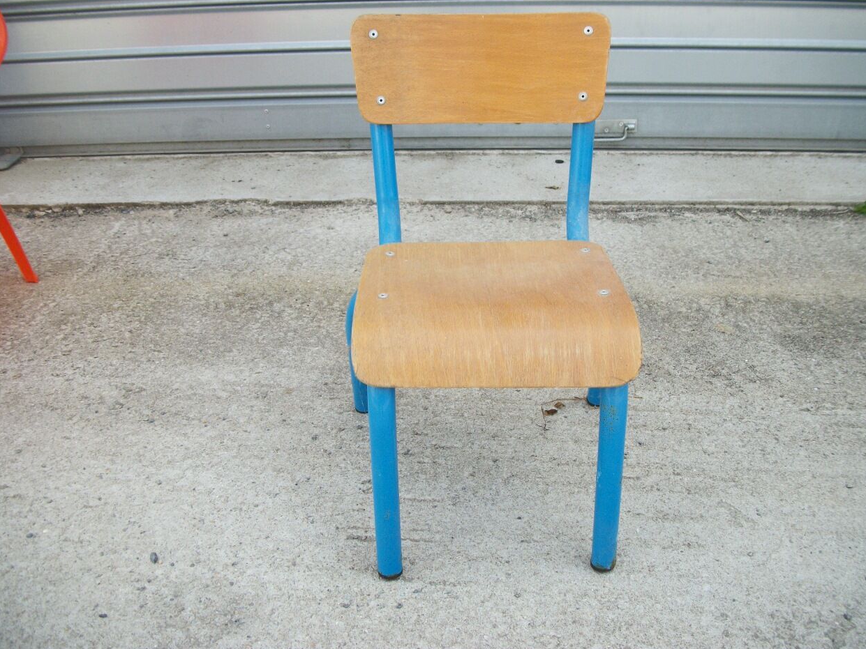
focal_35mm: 33
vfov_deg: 42.9
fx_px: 826
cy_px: 316
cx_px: 434
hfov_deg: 55.3
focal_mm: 5.7
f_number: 2.9
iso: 80
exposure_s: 1/320
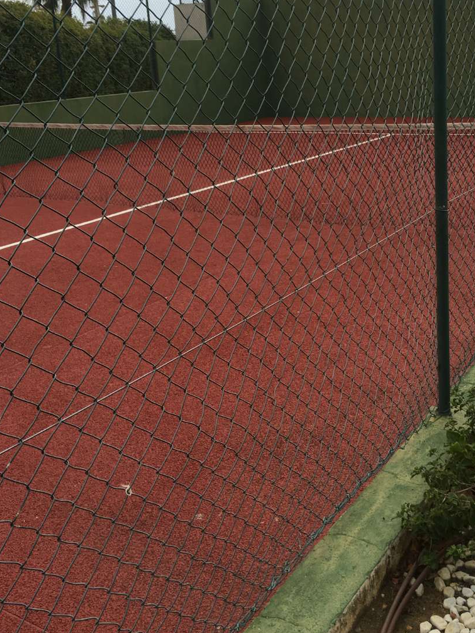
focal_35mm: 40
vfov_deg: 46.4
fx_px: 732
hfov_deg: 35.6
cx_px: 315
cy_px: 237
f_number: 2.2
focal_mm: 4.15
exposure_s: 1/251
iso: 25
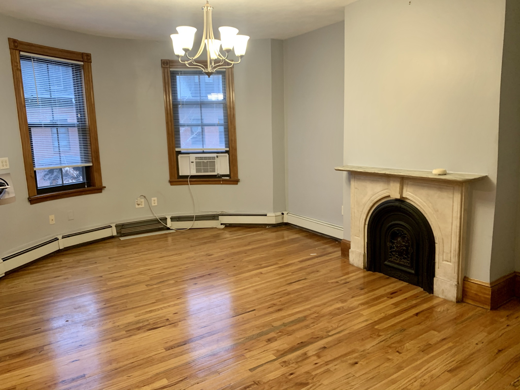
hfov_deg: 67.3
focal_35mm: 26
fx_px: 391
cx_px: 260
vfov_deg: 53.1
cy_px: 195
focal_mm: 4.25
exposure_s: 1/60
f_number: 1.8
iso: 250
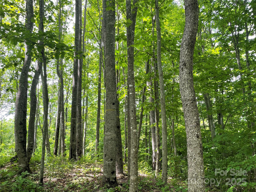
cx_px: 128
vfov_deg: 53.1
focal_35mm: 26
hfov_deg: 67.3
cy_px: 96
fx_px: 192
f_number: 1.6
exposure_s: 1/161
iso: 32
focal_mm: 4.2
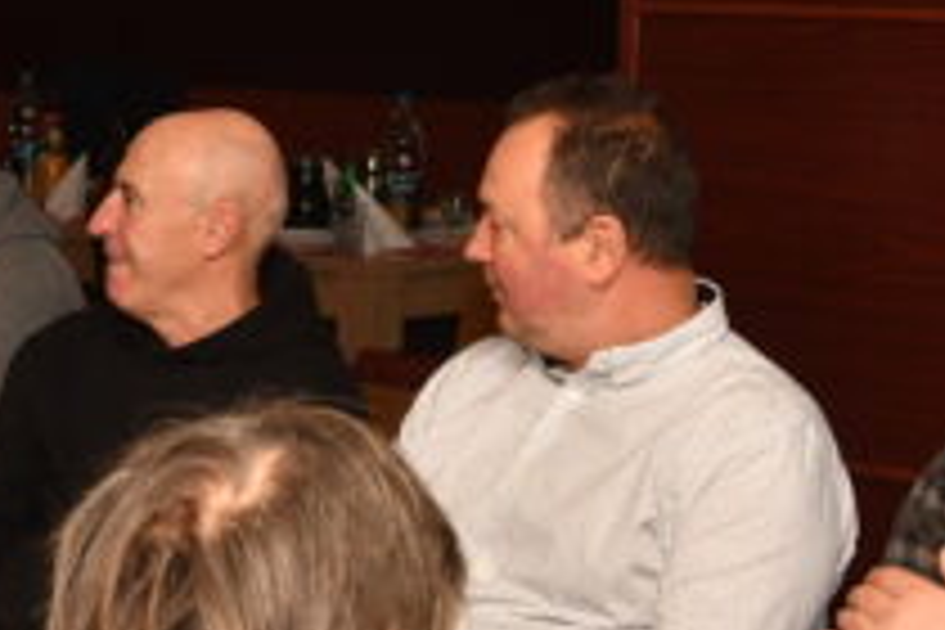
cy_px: 378
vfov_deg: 10.6
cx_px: -369
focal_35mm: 129
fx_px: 3386
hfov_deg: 15.0
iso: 1000
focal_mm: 26
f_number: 4
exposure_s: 1/125
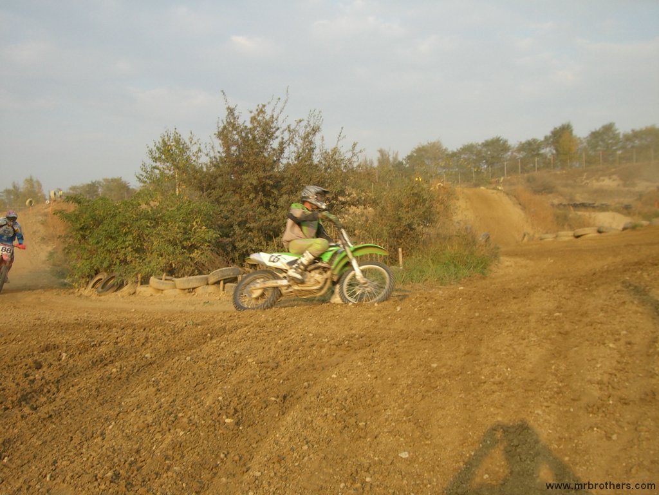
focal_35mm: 38
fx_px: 723
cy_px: 248
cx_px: 330
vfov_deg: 37.7
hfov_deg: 49.0
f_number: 4.3
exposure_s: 1/200
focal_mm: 6.2
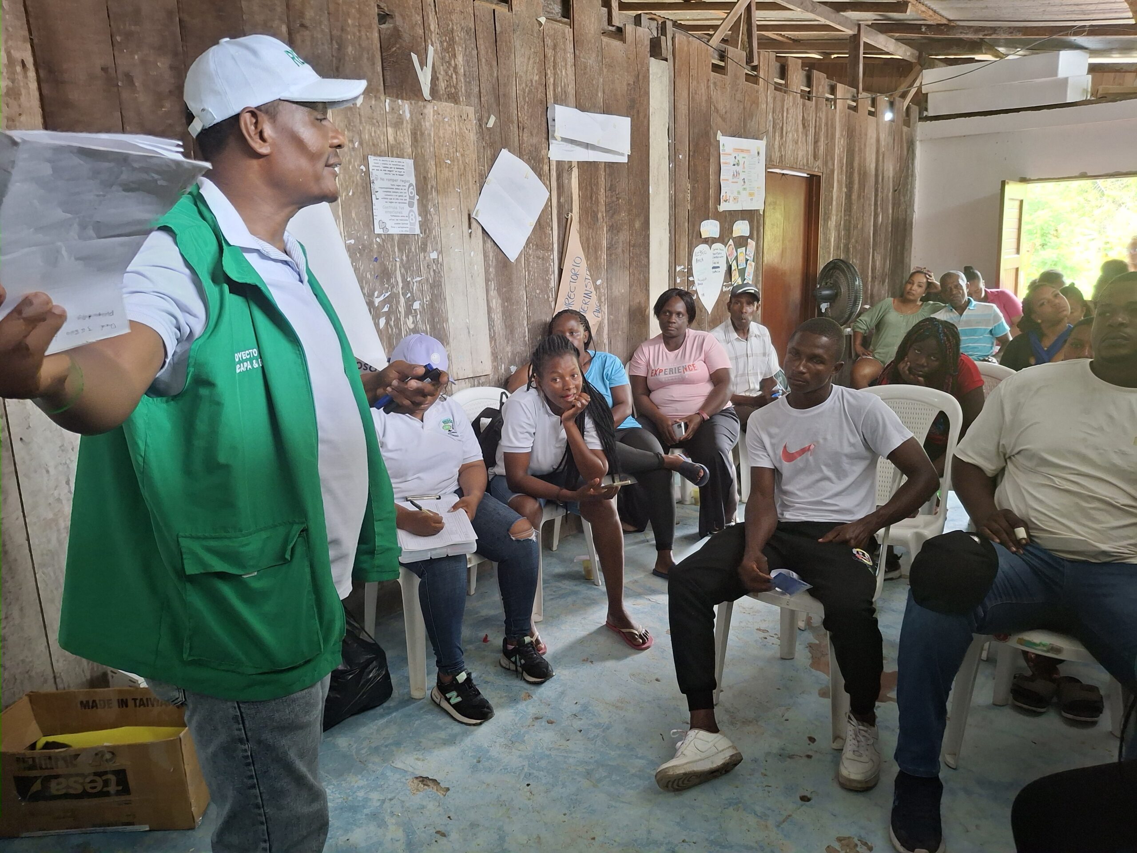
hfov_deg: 69.4
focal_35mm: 25
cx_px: 568
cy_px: 426
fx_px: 821
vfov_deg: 54.9
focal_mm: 4.69
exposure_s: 1/60
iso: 320
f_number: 1.8
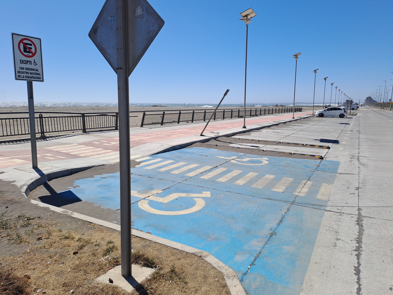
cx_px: 196
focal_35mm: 25
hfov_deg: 69.4
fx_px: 284
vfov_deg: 54.9
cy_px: 148
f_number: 1.8
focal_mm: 4.65
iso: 32
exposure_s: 1/1862
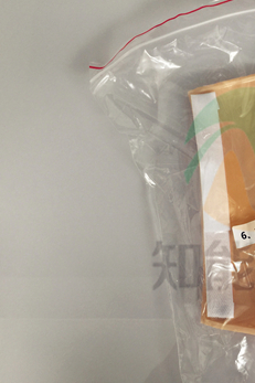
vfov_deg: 47.4
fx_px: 436
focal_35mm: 41
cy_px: 192
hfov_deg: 30.4
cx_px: 254
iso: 50
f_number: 2.2
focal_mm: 4.15
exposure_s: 1/33
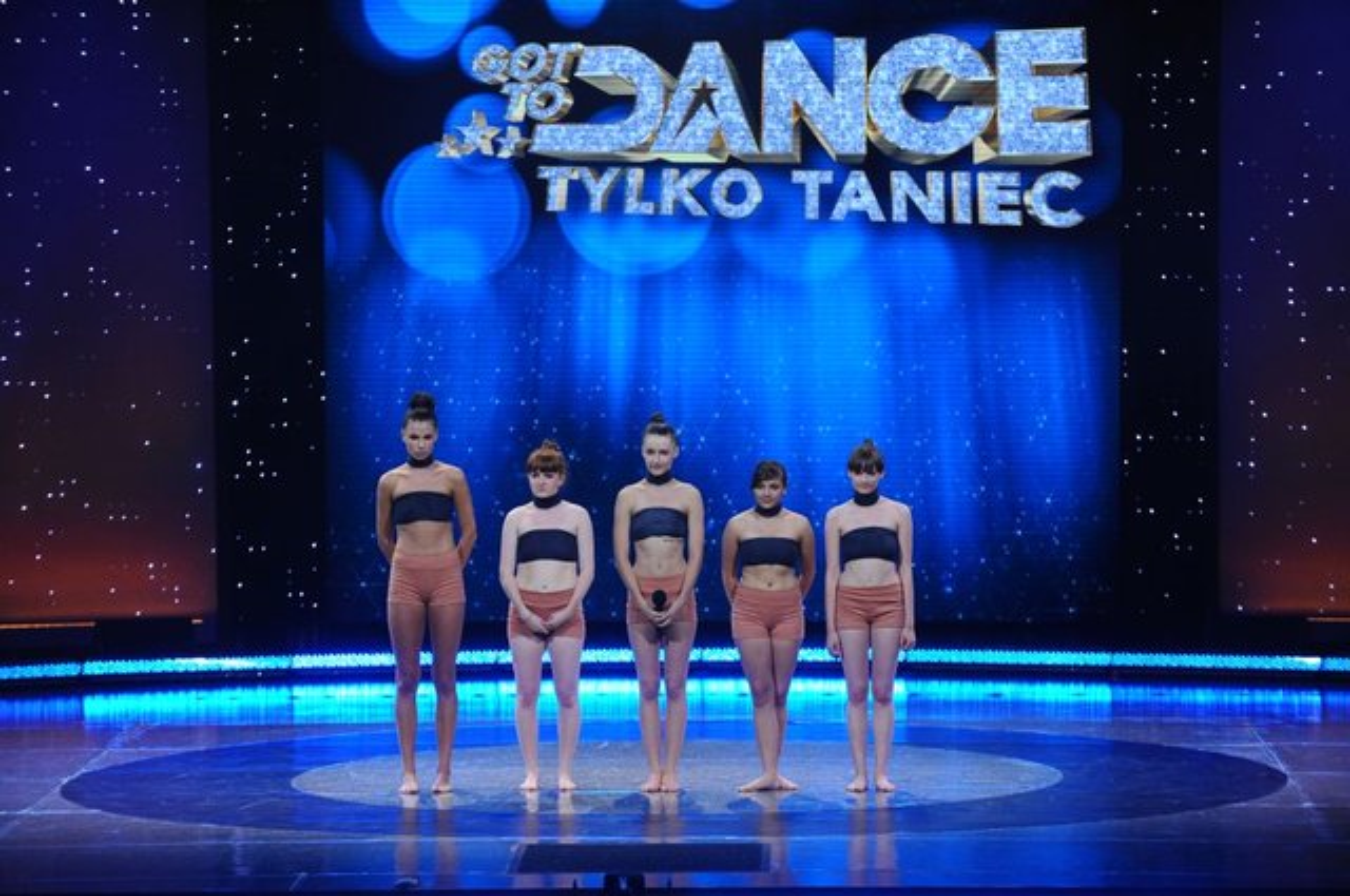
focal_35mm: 170
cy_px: 448
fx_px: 6367
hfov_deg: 12.1
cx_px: 675
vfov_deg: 8.1
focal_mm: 170
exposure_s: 1/160
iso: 2000
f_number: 4
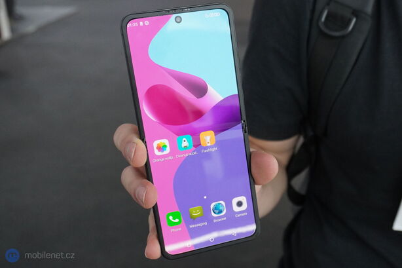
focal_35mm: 33
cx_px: 201
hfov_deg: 57.2
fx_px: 368
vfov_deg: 39.9
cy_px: 134
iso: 2000
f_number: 5
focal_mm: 22
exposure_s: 1/125
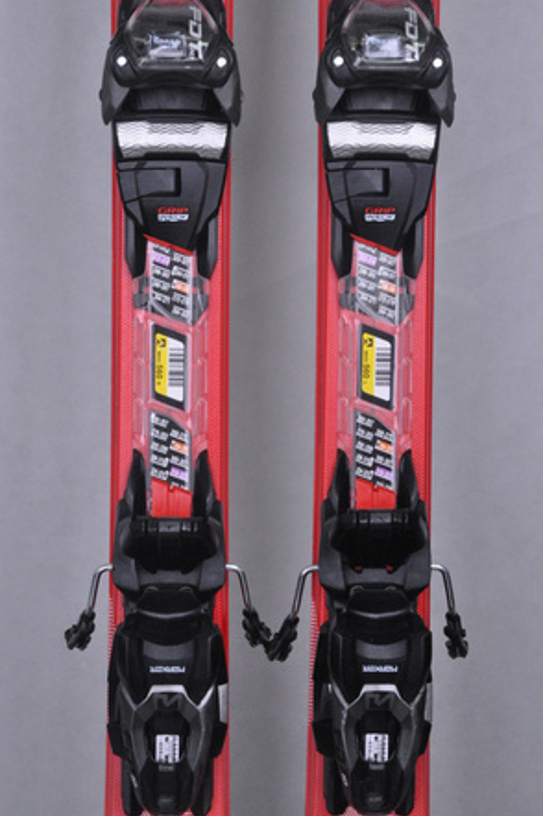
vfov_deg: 17.9
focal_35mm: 115
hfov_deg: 11.9
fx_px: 2595
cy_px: 408
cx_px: 272
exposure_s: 1/125
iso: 3200
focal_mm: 75
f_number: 9.5
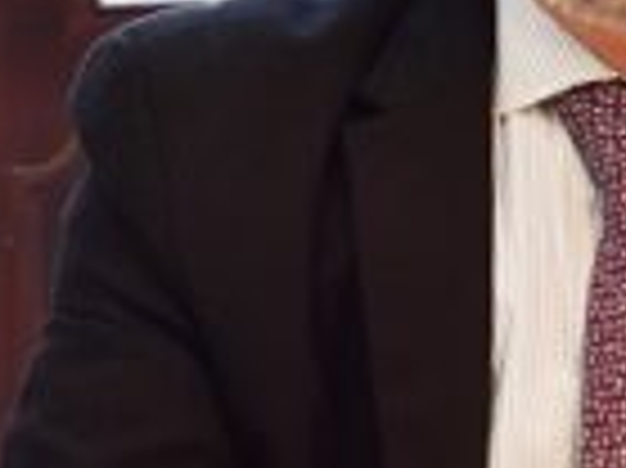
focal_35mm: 224
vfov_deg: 6.6
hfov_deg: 8.7
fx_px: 4055
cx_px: 896
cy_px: 0
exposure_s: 1/100
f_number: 5
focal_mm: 31
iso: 400
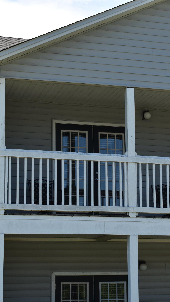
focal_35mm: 90
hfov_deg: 13.4
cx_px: 143
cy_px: 151
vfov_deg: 23.7
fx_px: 721
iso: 100
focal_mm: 38
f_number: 8
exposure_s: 1/250
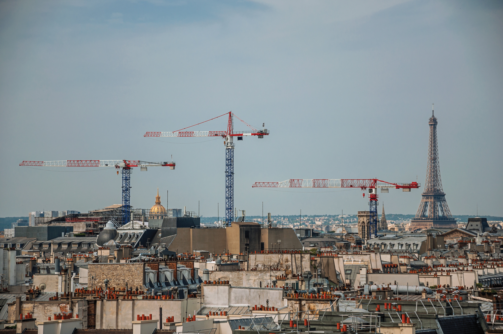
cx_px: 252
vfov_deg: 10.1
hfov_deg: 15.2
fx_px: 1884
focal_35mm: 135
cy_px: 167
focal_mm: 90
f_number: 5.6
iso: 125
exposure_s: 1/800
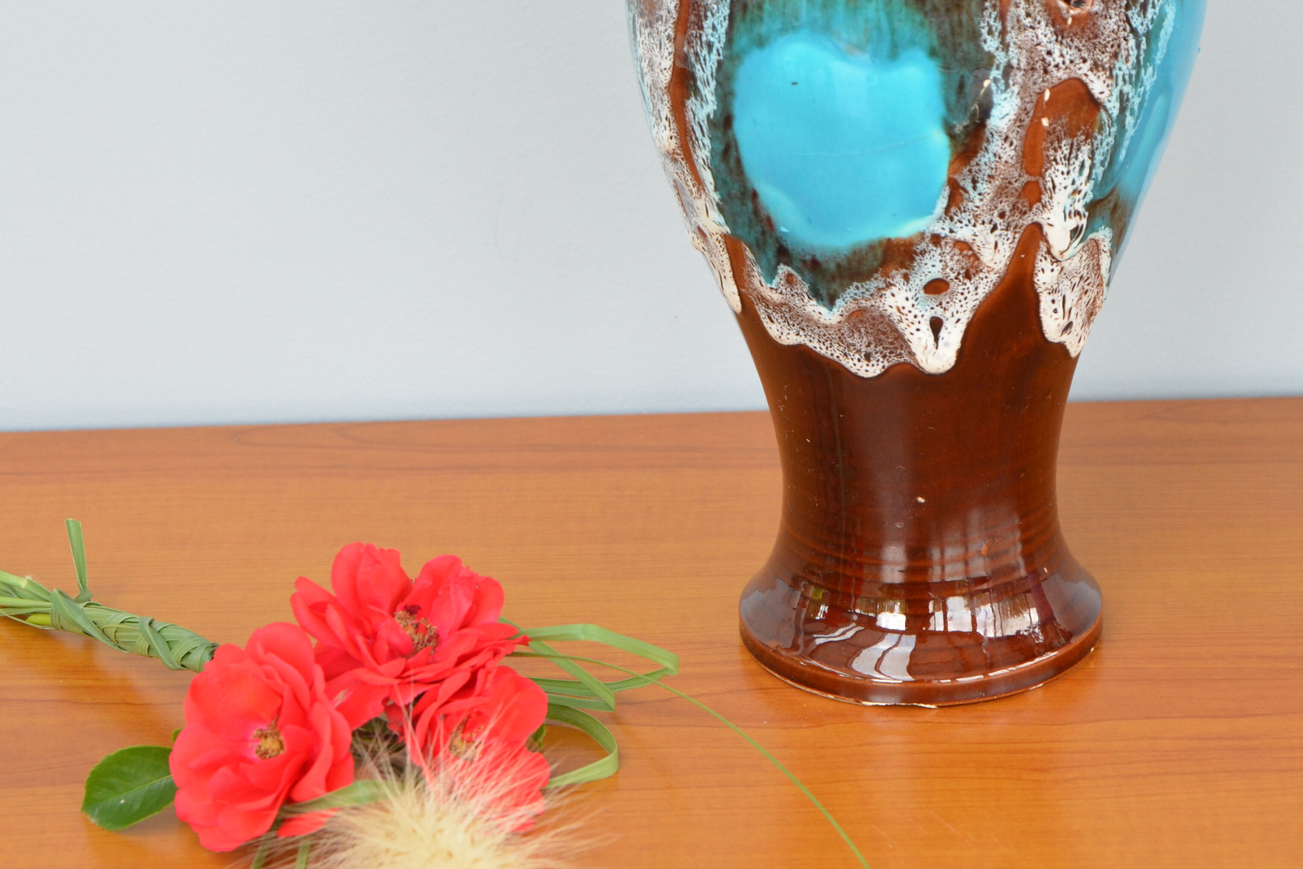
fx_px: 4560
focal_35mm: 126
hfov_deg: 16.3
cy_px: 351
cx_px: 732
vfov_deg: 10.9
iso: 400
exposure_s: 1/60
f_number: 6.3
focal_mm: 52
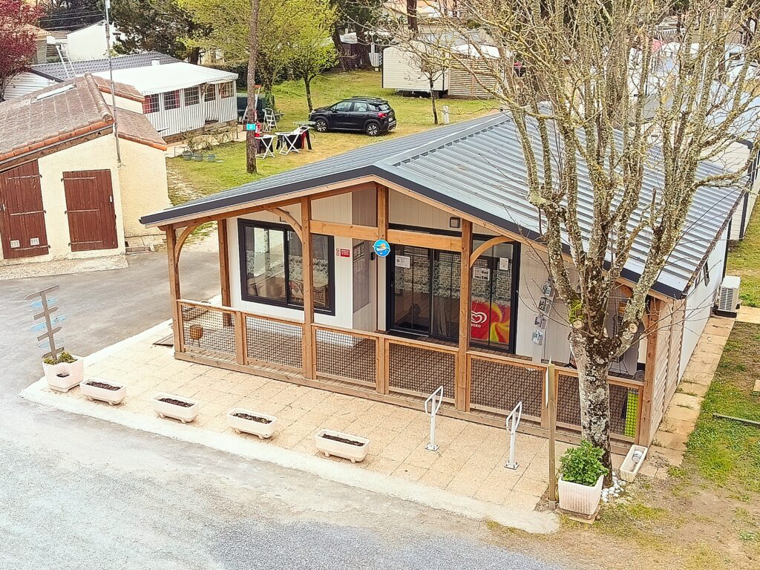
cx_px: 380
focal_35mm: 42
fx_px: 922
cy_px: 285
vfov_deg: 34.3
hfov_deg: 44.8
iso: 73
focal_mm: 5.24
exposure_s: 1/100
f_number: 1.7
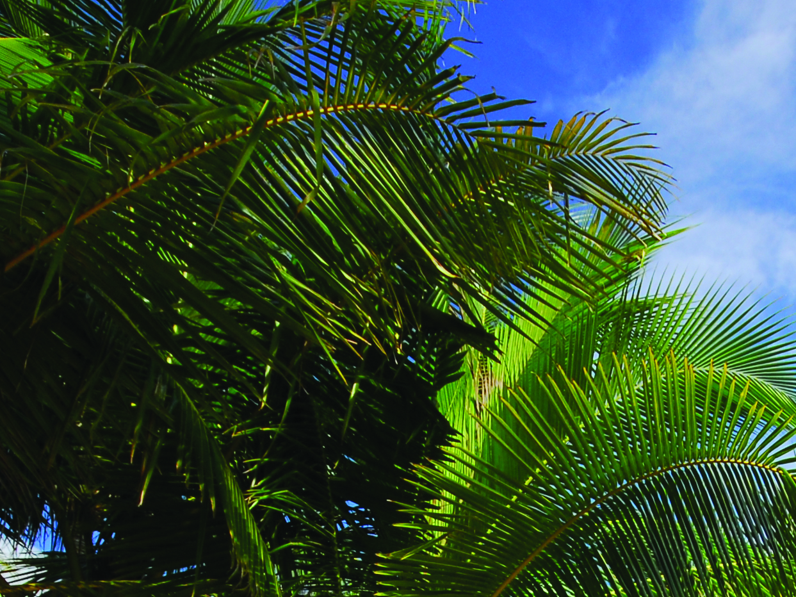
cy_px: 760
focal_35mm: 45
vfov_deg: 27.3
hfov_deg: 40.1
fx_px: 1035
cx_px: 657
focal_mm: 10
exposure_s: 1/320
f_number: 9
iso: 200
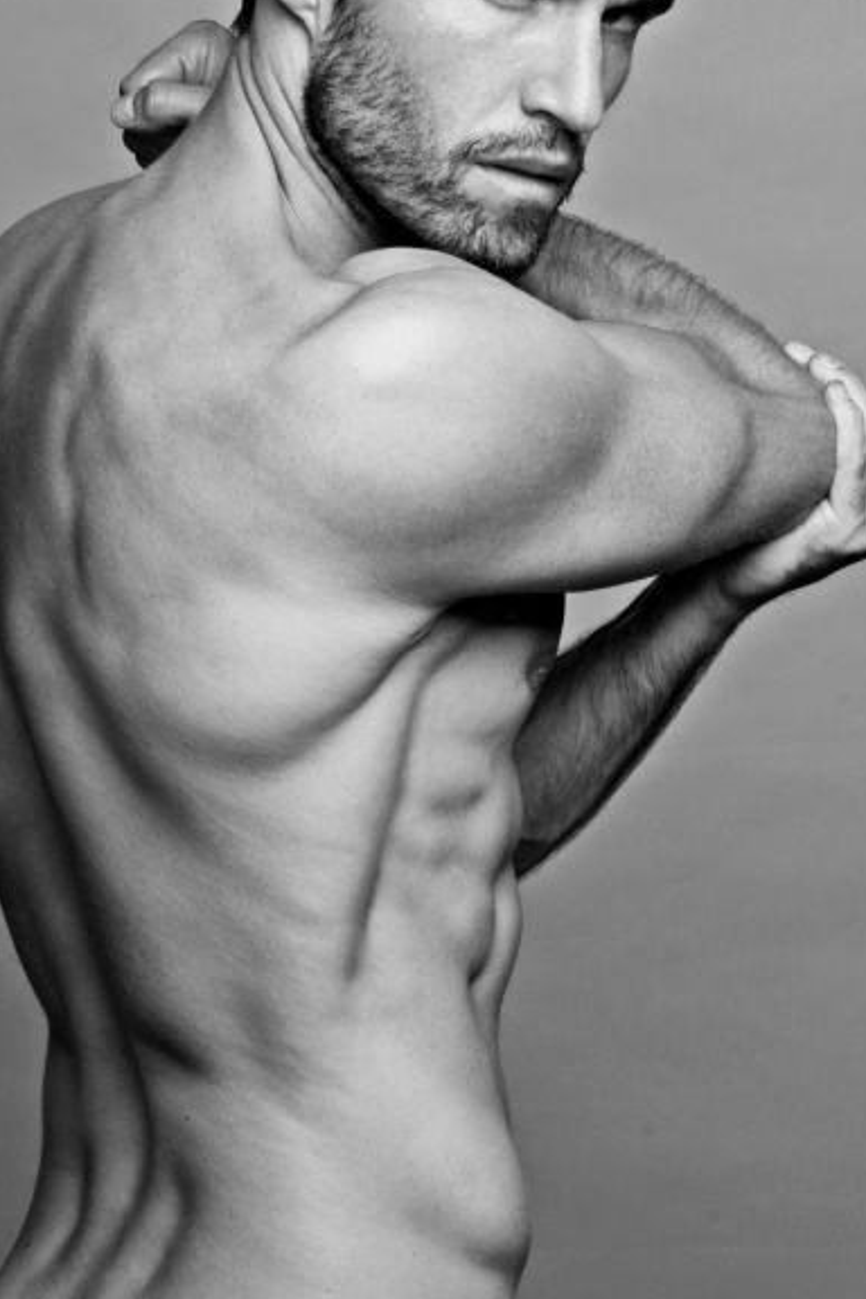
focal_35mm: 104
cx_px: 380
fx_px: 3752
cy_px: 580
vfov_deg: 19.6
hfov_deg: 13.2
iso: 400
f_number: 18
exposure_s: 1/160
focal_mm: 50
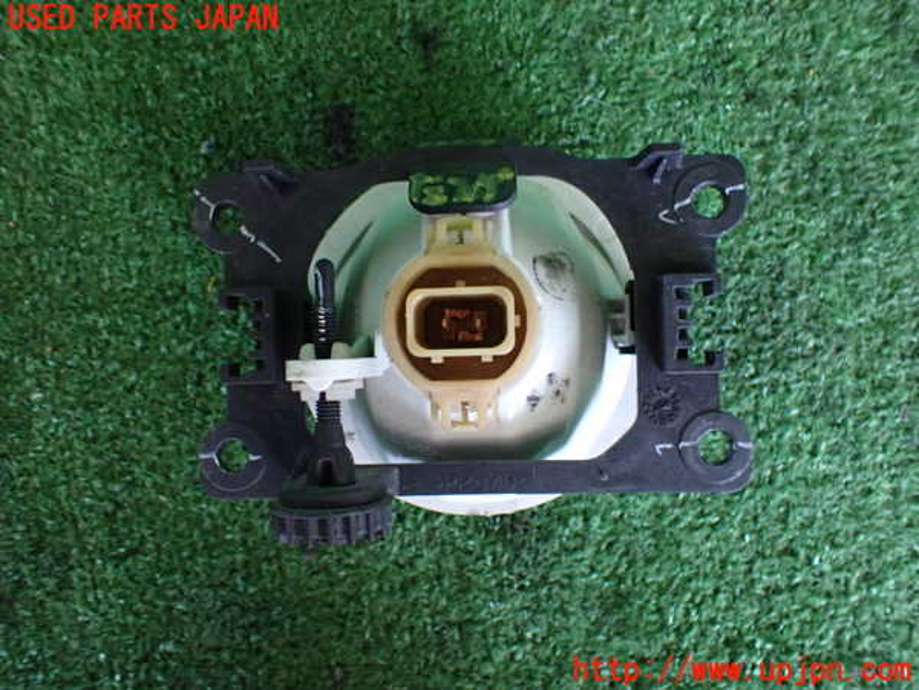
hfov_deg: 60.0
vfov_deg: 46.8
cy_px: 345
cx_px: 460
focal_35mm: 30
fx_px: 796
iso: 800
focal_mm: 5.4
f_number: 2.3
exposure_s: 1/100
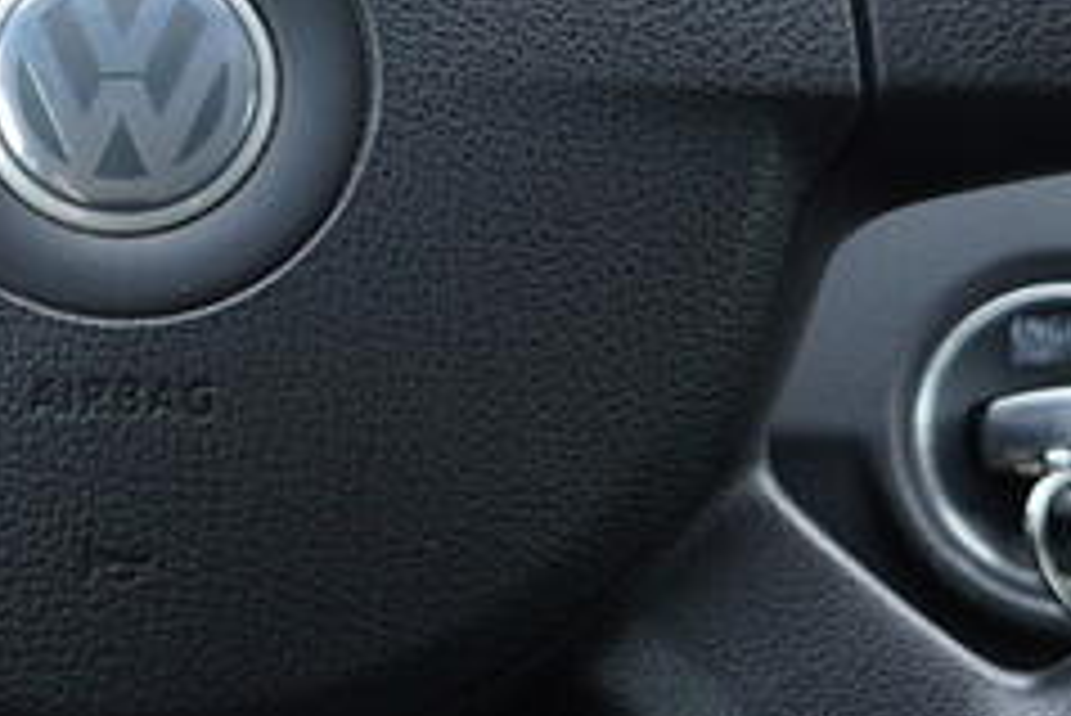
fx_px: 4614
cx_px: 27
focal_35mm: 155
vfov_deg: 8.9
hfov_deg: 13.1
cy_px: 196
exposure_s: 1/40
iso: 200
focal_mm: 24
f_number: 2.8
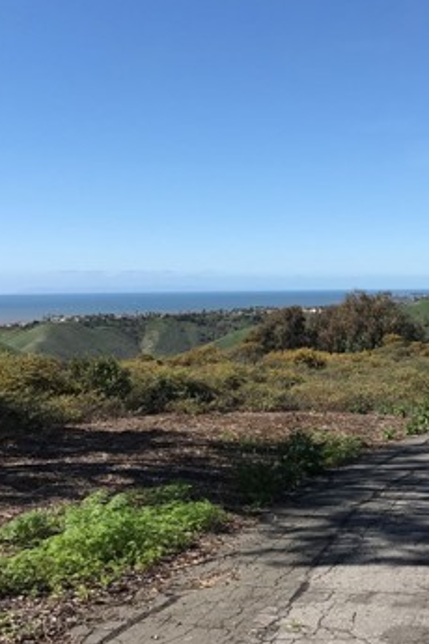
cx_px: 330
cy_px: 289
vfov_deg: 36.8
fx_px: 965
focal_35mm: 54
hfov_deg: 24.7
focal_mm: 3.99
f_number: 1.8
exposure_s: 1/2907
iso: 20
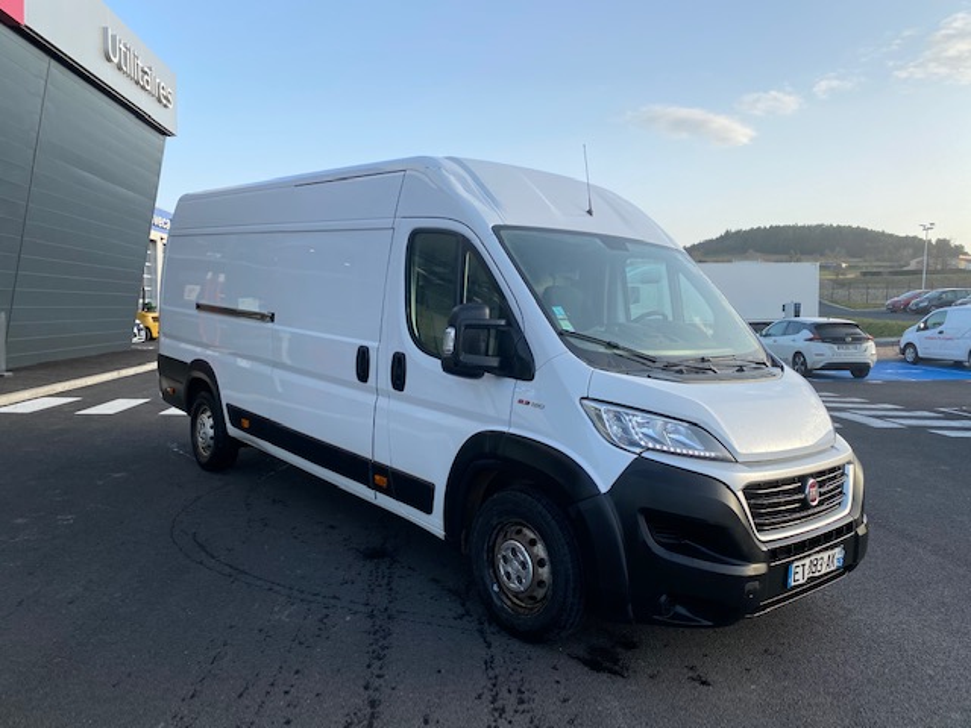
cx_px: 486
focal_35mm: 26
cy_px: 364
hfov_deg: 67.3
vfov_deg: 53.1
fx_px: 729
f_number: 1.8
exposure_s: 1/852
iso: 32
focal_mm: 4.25
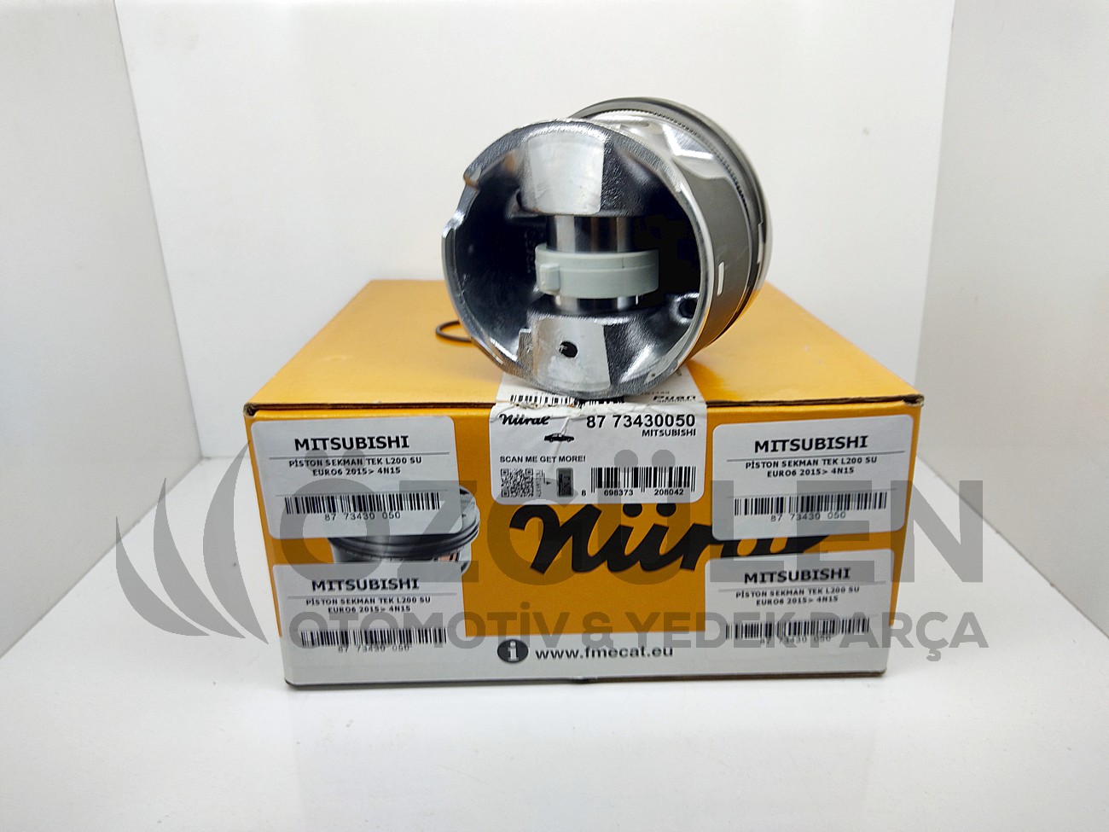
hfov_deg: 67.3
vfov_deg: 53.1
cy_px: 416
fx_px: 833
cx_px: 554
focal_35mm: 26
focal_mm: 4.74
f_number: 1.79
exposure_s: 1/100
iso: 129
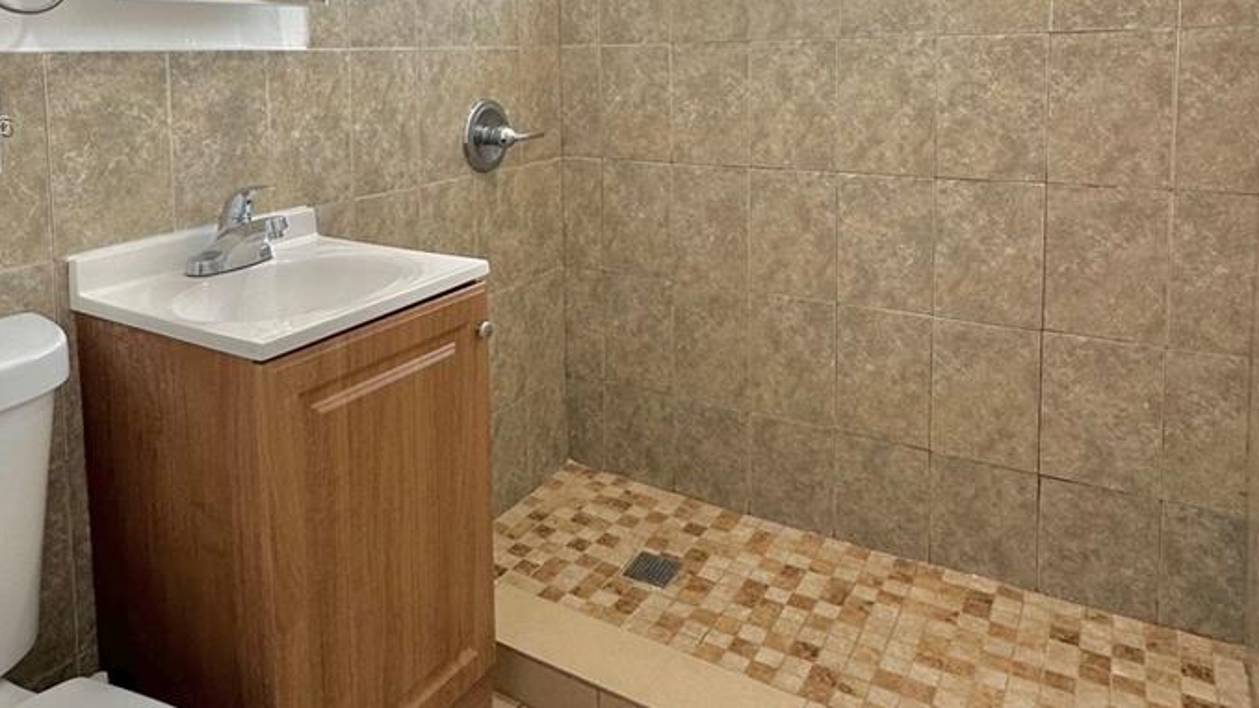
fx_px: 901
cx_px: 503
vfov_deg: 40.8
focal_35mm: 27
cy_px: 128
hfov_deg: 69.2
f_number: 2.2
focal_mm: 2.22
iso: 125
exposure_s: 1/120
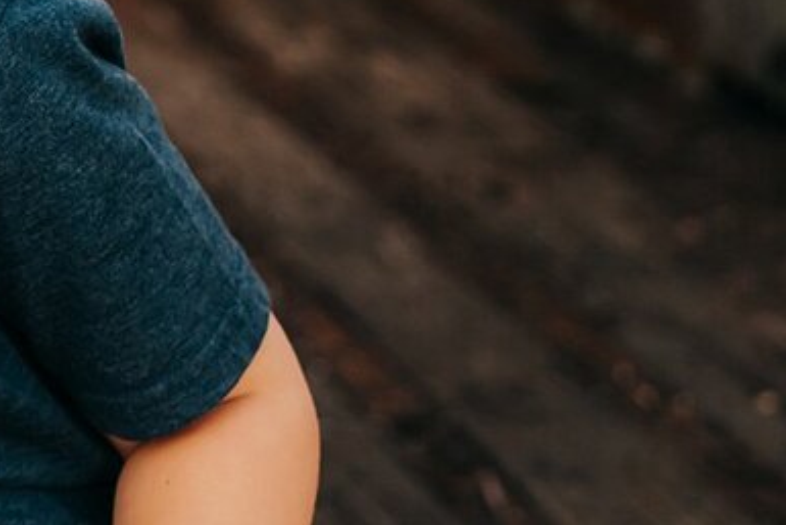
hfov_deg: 10.4
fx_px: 4084
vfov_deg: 7.3
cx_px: -582
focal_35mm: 187
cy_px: 178
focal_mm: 45
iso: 320
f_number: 2.8
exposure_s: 1/800
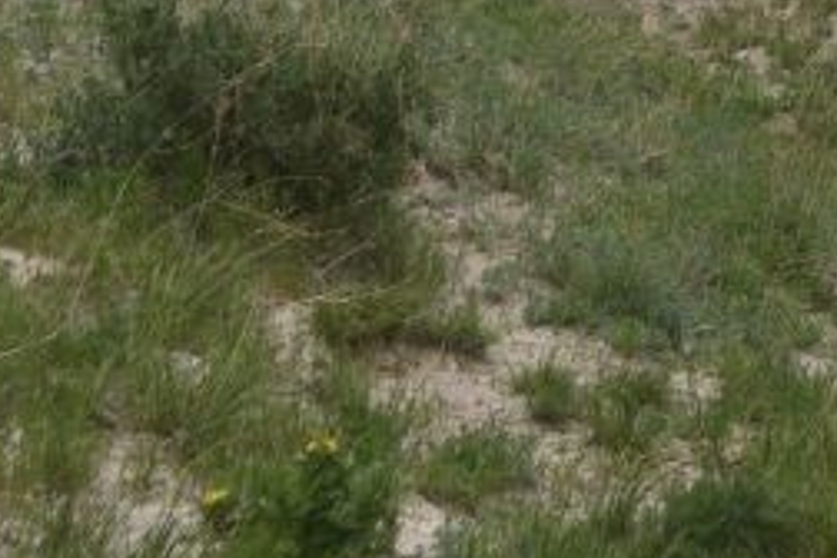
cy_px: -855
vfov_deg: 7.7
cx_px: 1418
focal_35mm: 165
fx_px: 3836
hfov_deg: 11.7
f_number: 7.1
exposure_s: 1/250
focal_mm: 32
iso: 200
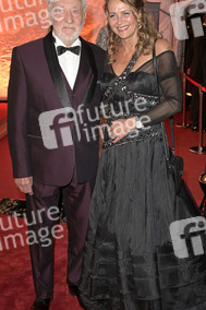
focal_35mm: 45
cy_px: 178
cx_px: 126
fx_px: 387
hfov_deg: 29.7
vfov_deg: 43.5
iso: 1000
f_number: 5.6
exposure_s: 1/100
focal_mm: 32
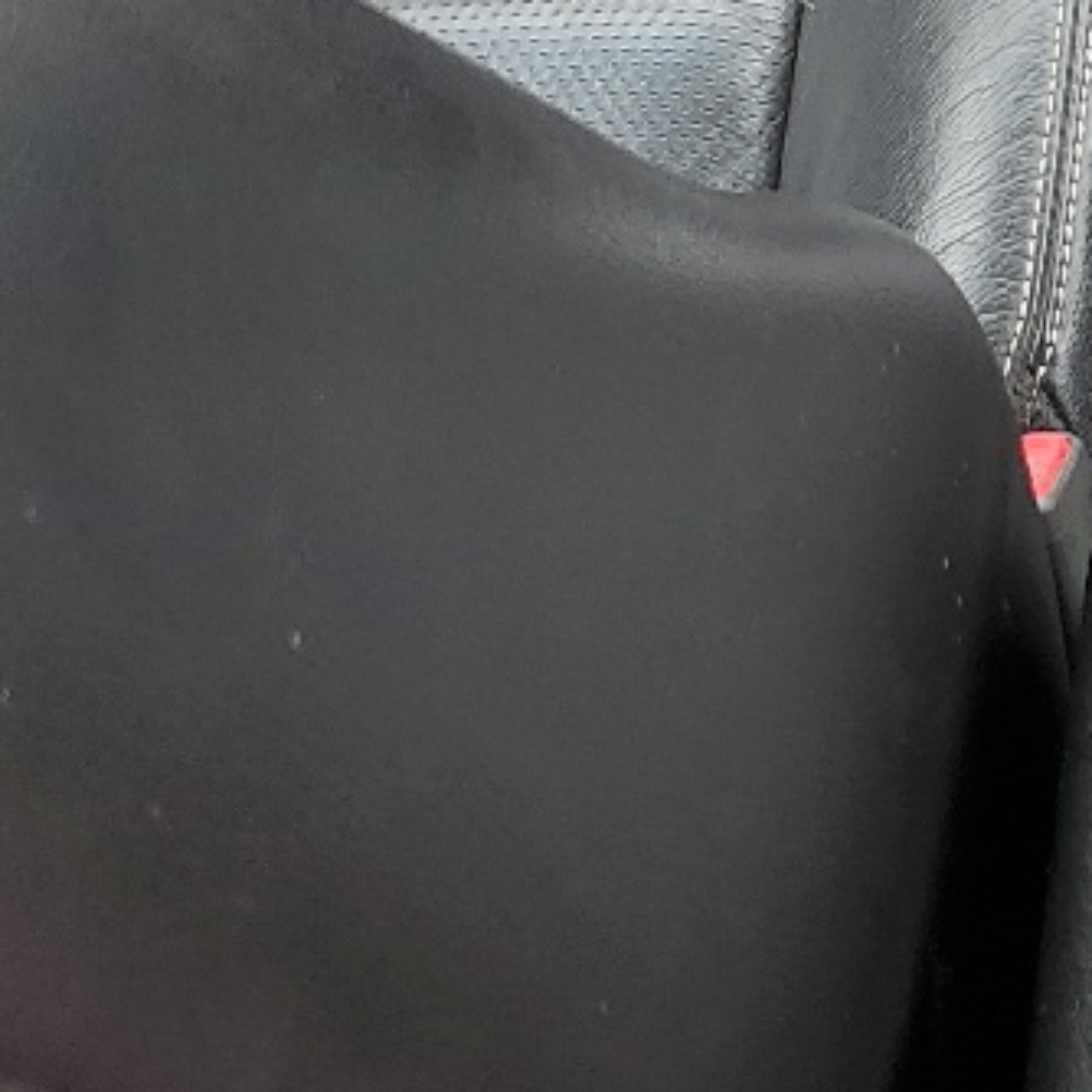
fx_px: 3926
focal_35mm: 110
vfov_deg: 15.1
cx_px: 1517
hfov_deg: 14.9
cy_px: -330
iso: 50
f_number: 1.5
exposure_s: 1/196
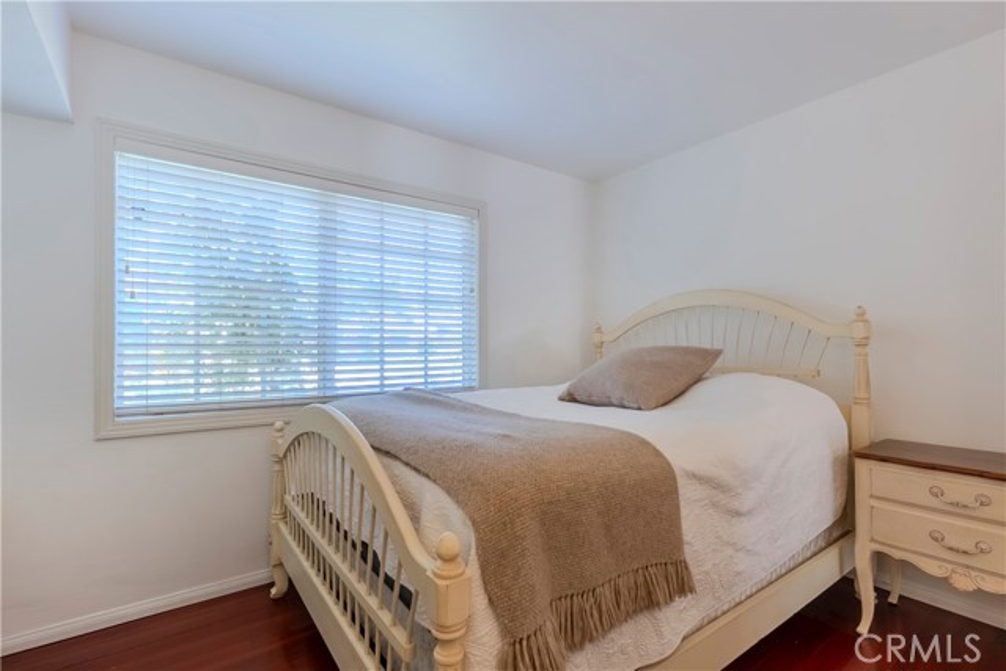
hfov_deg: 96.7
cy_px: 336
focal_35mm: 16
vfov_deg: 73.8
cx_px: 503
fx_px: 447
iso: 100
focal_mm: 16
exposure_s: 1/15
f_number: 9
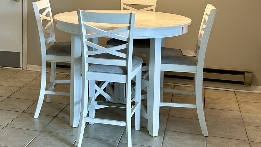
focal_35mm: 55
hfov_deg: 37.6
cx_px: 98
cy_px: 10
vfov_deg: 21.3
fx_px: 381
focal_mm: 5.7
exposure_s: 1/60
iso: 80
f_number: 1.5
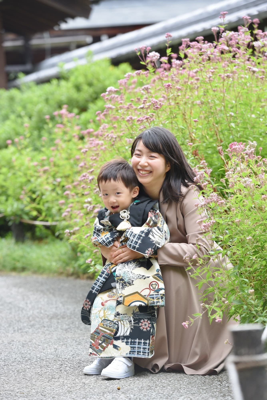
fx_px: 1777
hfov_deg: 8.6
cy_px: 200
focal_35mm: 160
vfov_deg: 12.8
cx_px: 134
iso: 1000
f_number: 5
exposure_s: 1/320
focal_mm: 160
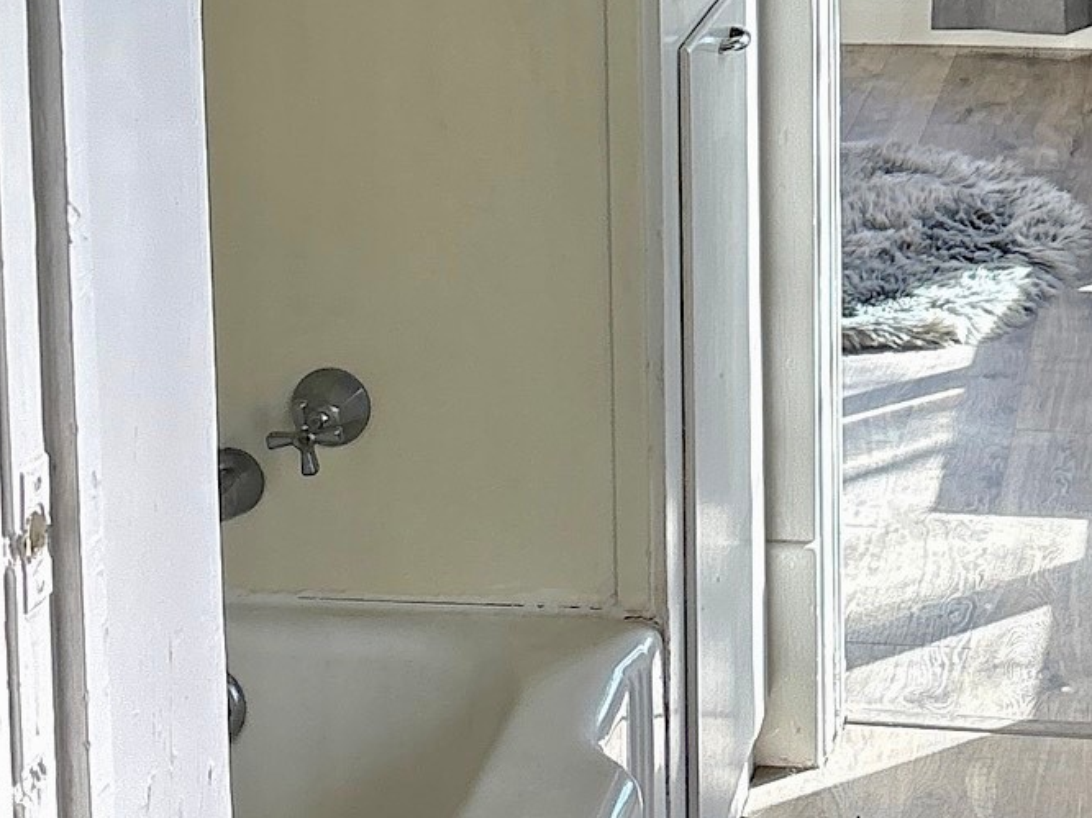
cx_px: 780
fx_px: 2365
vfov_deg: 18.1
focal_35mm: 75
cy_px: -297
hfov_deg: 25.8
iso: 80
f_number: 1.6
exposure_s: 1/128
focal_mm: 5.96
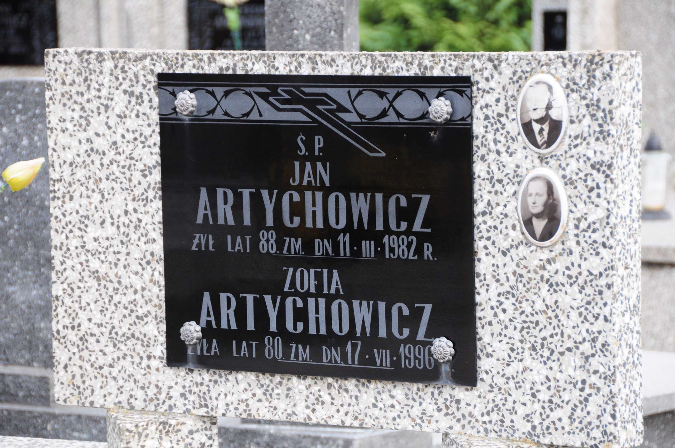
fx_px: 3371
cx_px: 338
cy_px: 224
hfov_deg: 11.4
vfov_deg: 7.6
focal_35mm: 180
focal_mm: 120
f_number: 7.1
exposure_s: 1/160
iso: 500
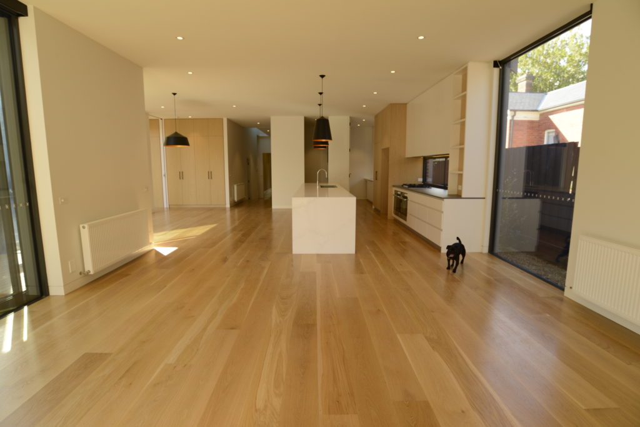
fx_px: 320
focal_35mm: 18
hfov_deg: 90.0
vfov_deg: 67.4
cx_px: 320
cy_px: 214
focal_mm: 18
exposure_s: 1/200
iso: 500
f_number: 6.3
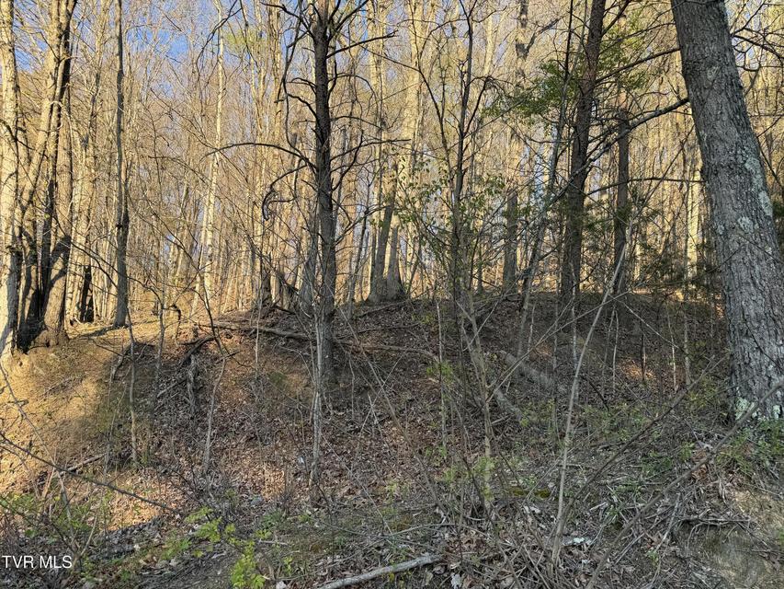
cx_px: 392
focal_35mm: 24
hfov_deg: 71.6
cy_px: 294
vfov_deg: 56.8
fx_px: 544
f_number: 1.78
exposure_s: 1/660
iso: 80
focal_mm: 6.76
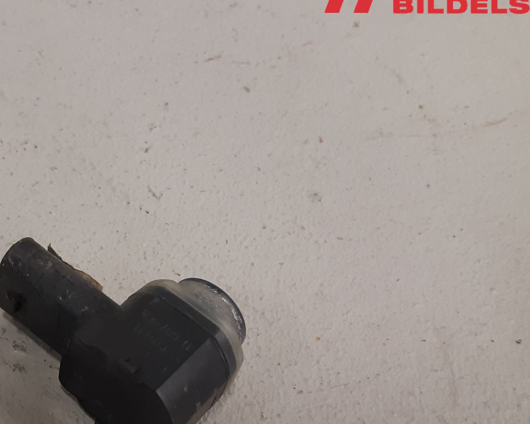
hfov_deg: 36.2
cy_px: 319
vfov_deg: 29.8
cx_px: 115
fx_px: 785
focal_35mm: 50
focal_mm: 3.93
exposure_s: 1/50
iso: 125
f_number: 1.7
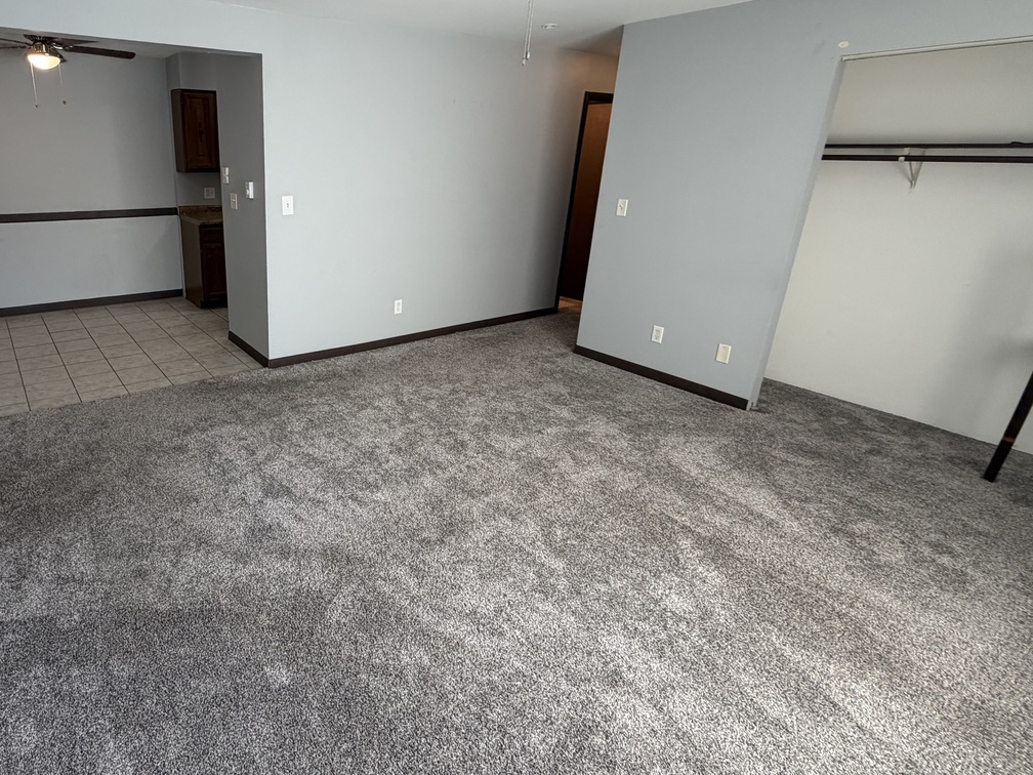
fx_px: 597
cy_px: 353
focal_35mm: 20
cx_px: 336
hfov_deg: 78.8
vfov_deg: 65.8
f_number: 2.2
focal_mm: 2.22
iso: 160
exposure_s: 1/121
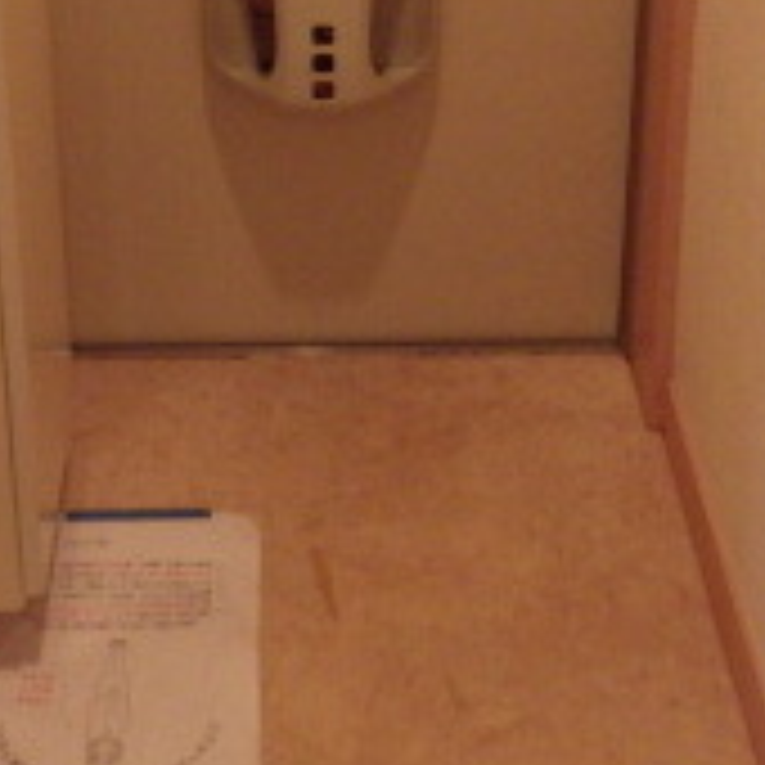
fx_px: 1825
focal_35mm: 73
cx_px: 256
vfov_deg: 22.0
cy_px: -135
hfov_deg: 23.6
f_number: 3.1
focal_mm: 4
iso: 400
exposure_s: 1/45
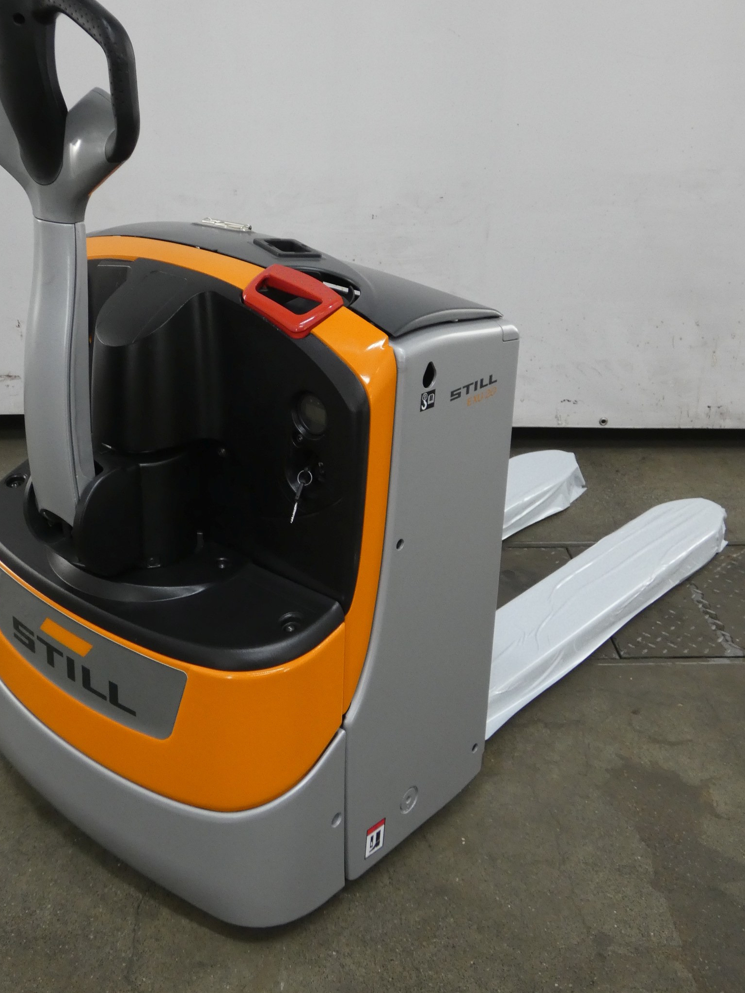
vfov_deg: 45.6
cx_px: 320
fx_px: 1176
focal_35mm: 41
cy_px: 417
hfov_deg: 35.1
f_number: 3.4
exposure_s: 1/80
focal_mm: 6.2
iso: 400
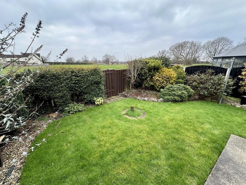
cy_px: 92
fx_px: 99
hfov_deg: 102.1
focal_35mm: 14
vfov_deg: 85.7
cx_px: 123
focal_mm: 2.22
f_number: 2.2
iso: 40
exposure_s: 1/103
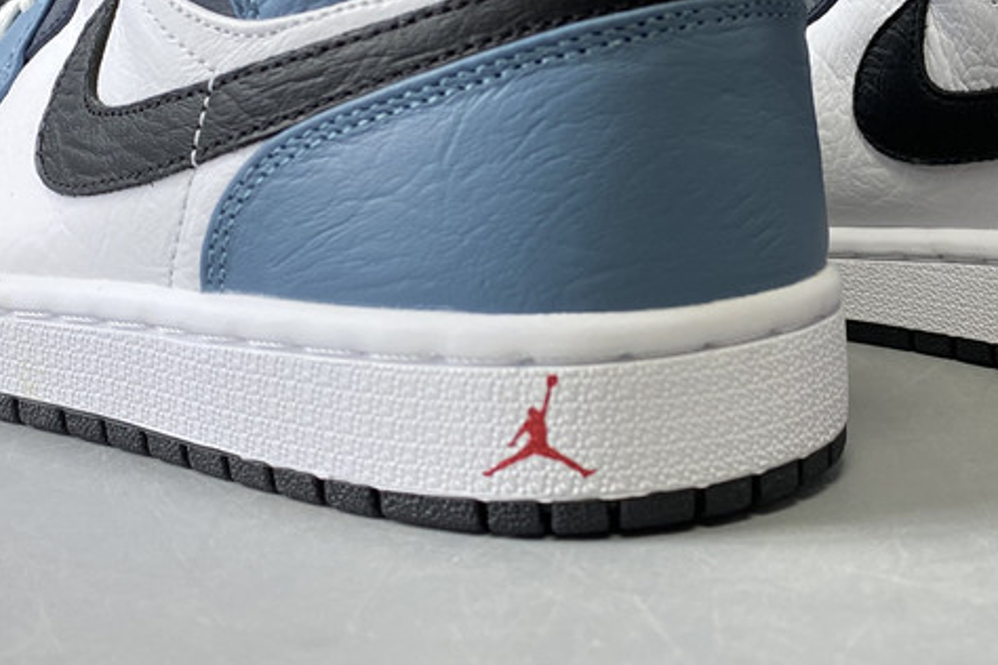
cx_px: 676
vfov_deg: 23.2
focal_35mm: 57
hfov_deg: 34.7
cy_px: 78
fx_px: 1580
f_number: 1.8
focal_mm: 4.25
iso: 80
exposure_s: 1/50
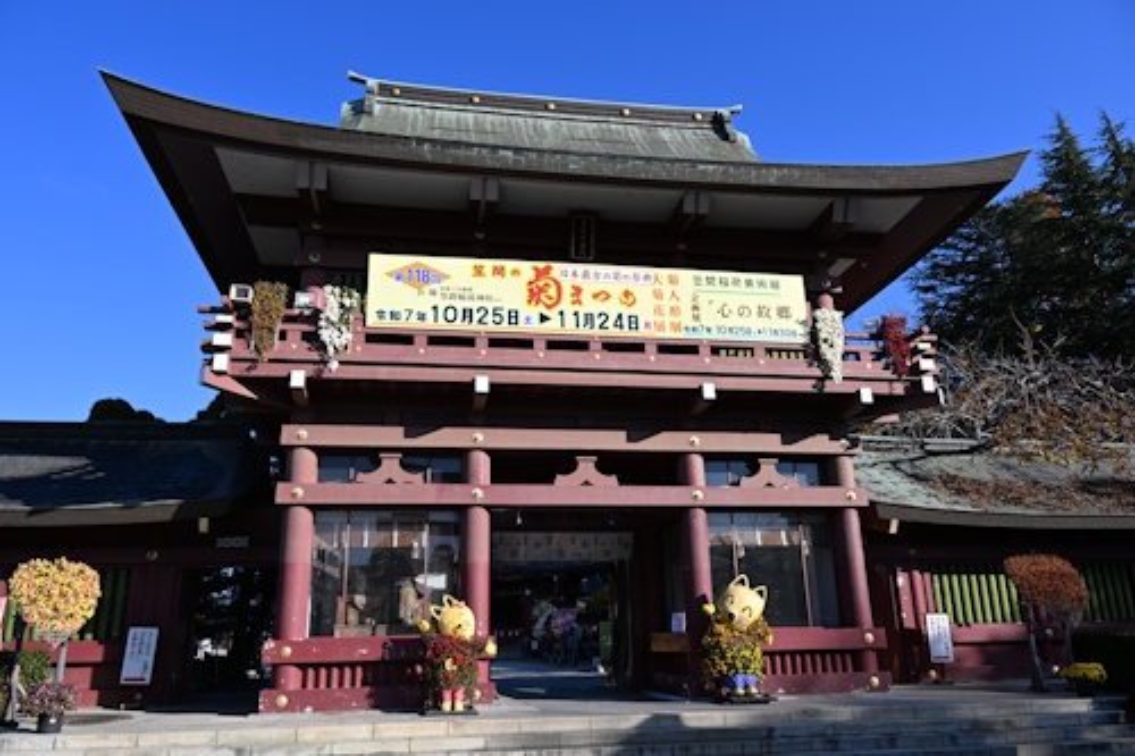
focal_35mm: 27
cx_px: 568
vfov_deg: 47.9
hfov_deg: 67.4
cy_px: 378
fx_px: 851
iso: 100
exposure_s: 1/250
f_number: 8
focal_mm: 18
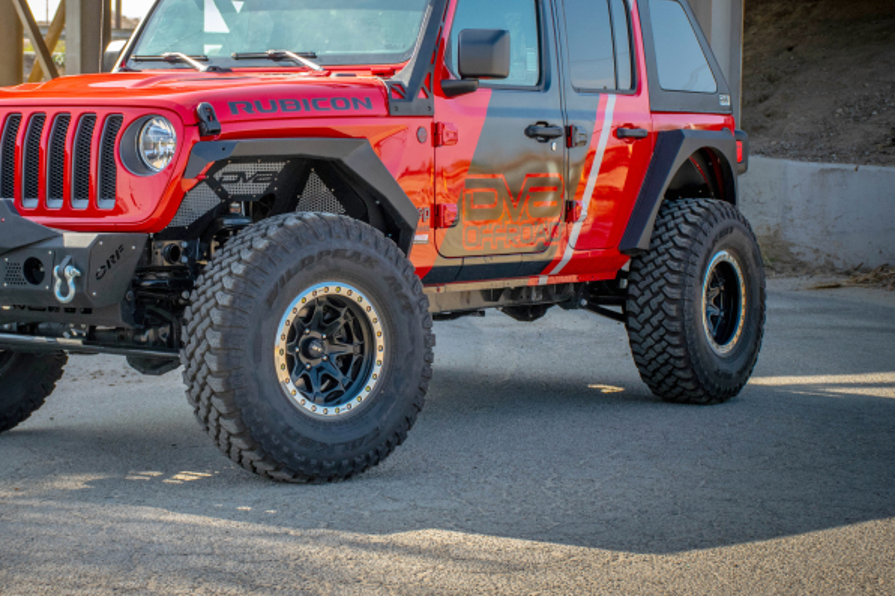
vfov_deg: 15.0
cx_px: 296
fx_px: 2253
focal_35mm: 91
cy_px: 202
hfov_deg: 22.4
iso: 400
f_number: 5.6
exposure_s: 1/500
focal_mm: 45
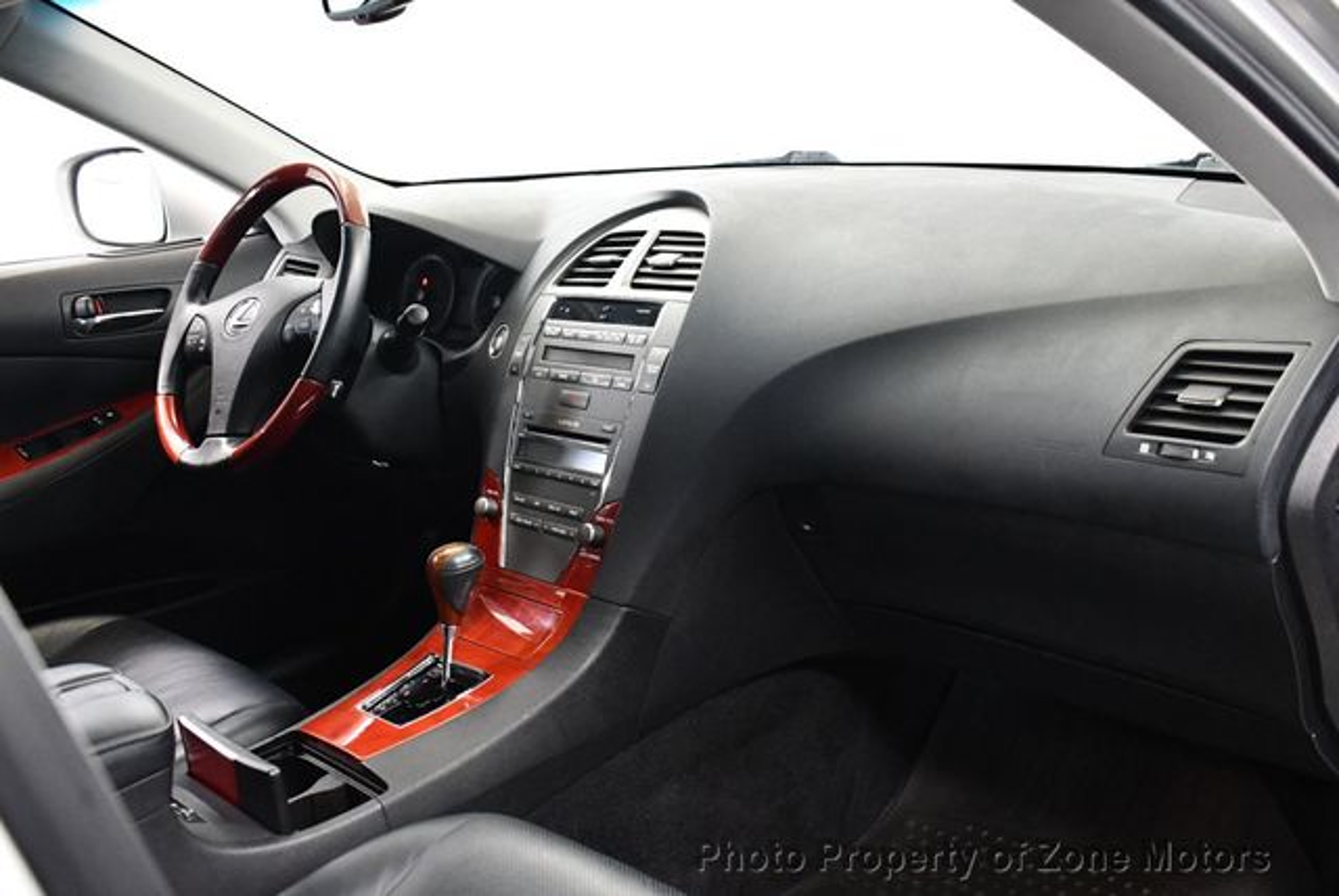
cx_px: 670
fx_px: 1340
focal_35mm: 36
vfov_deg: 36.9
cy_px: 448
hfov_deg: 53.1
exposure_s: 1/60
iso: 3200
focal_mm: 18
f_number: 3.5
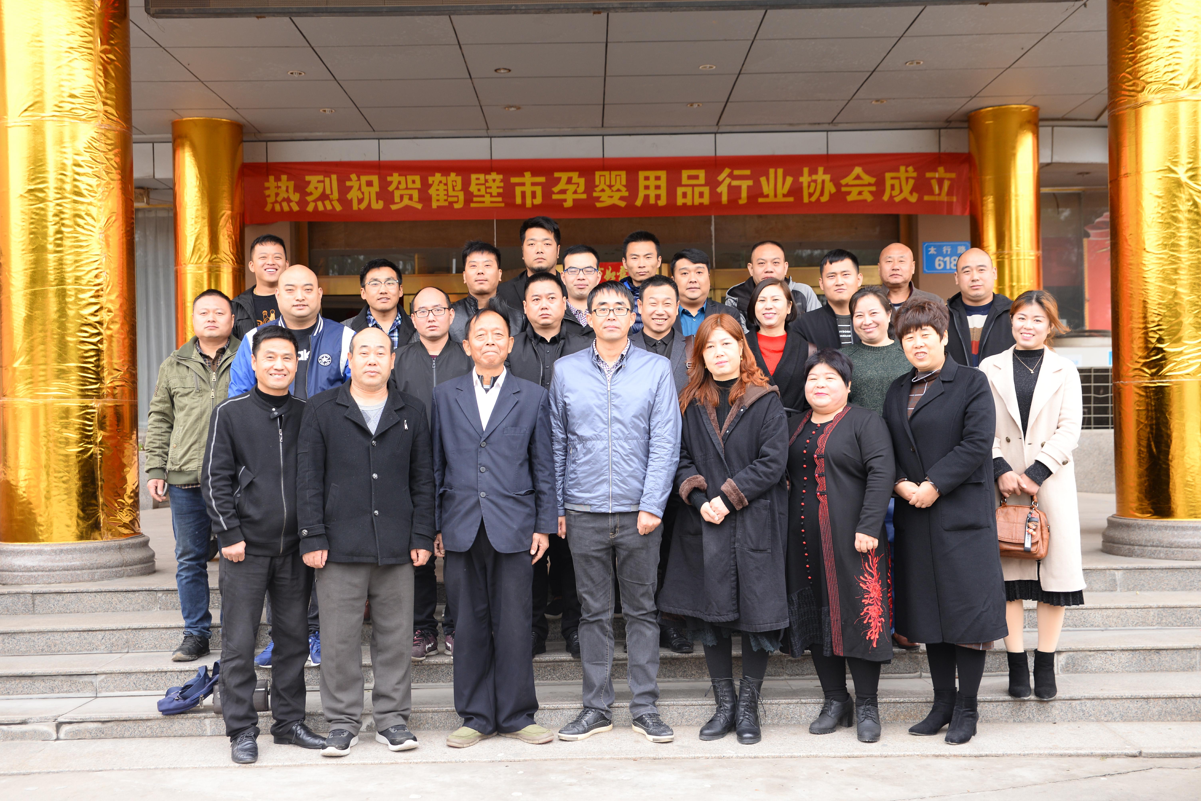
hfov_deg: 44.5
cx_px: 600
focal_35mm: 44
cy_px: 400
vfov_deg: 30.5
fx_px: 1468
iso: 400
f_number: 5
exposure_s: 1/125
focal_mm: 44
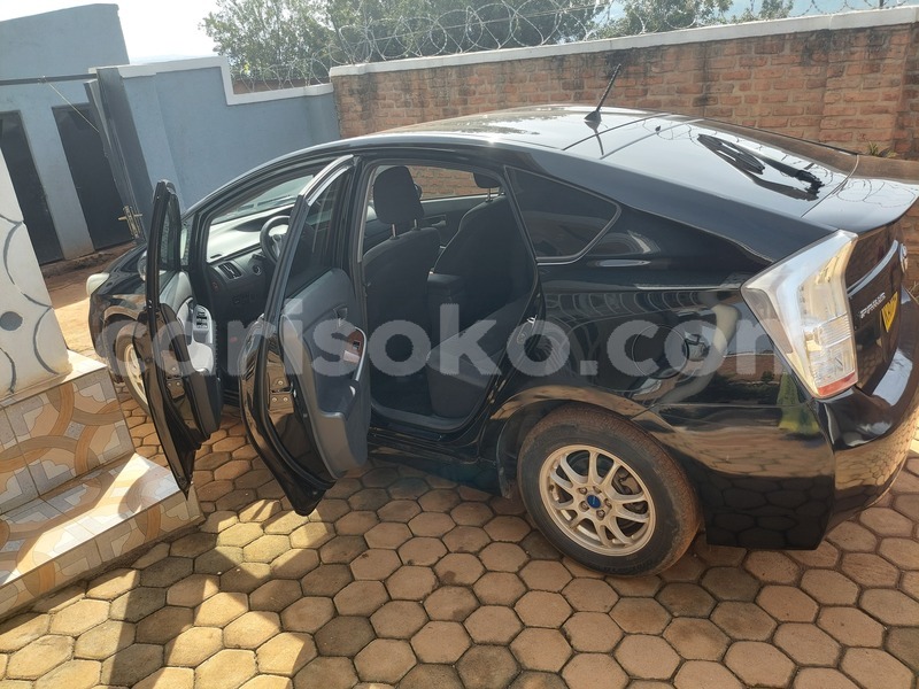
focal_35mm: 24
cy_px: 344
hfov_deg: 71.6
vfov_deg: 56.8
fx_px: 637
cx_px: 460
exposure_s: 1/253
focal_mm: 5.23
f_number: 1.8
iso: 40
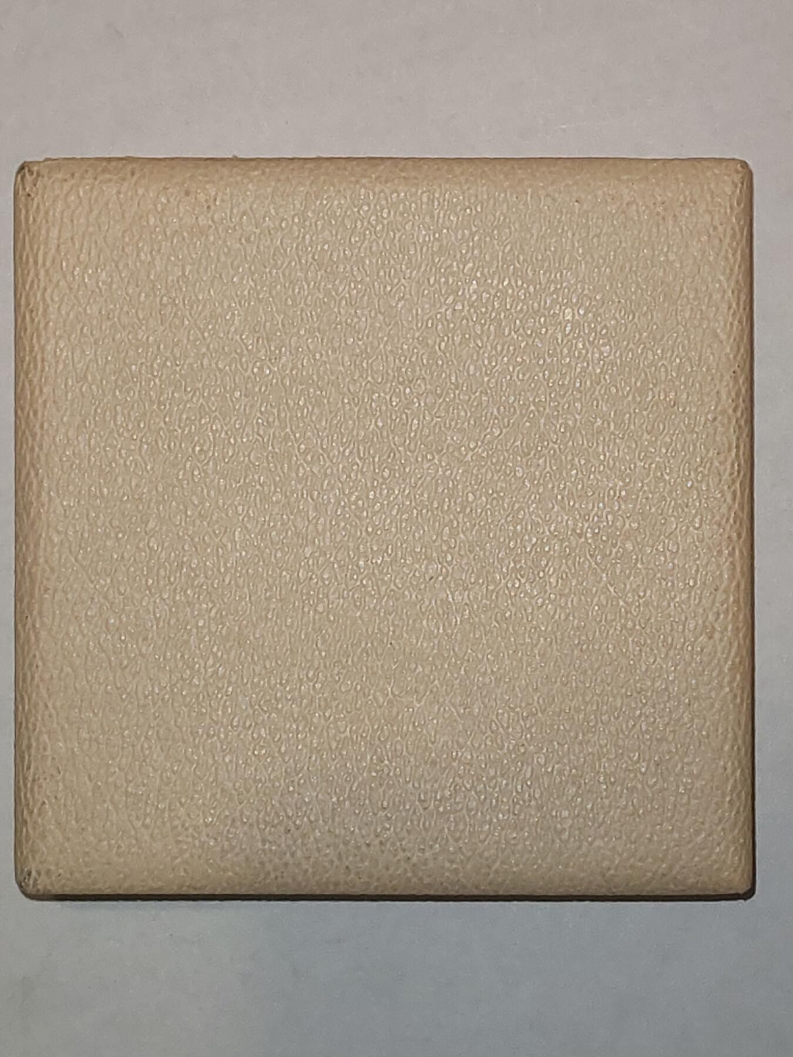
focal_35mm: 97
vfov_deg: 20.2
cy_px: 528
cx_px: 396
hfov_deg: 15.2
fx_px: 2963
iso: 250
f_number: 1.95
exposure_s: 1/50
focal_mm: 5.52
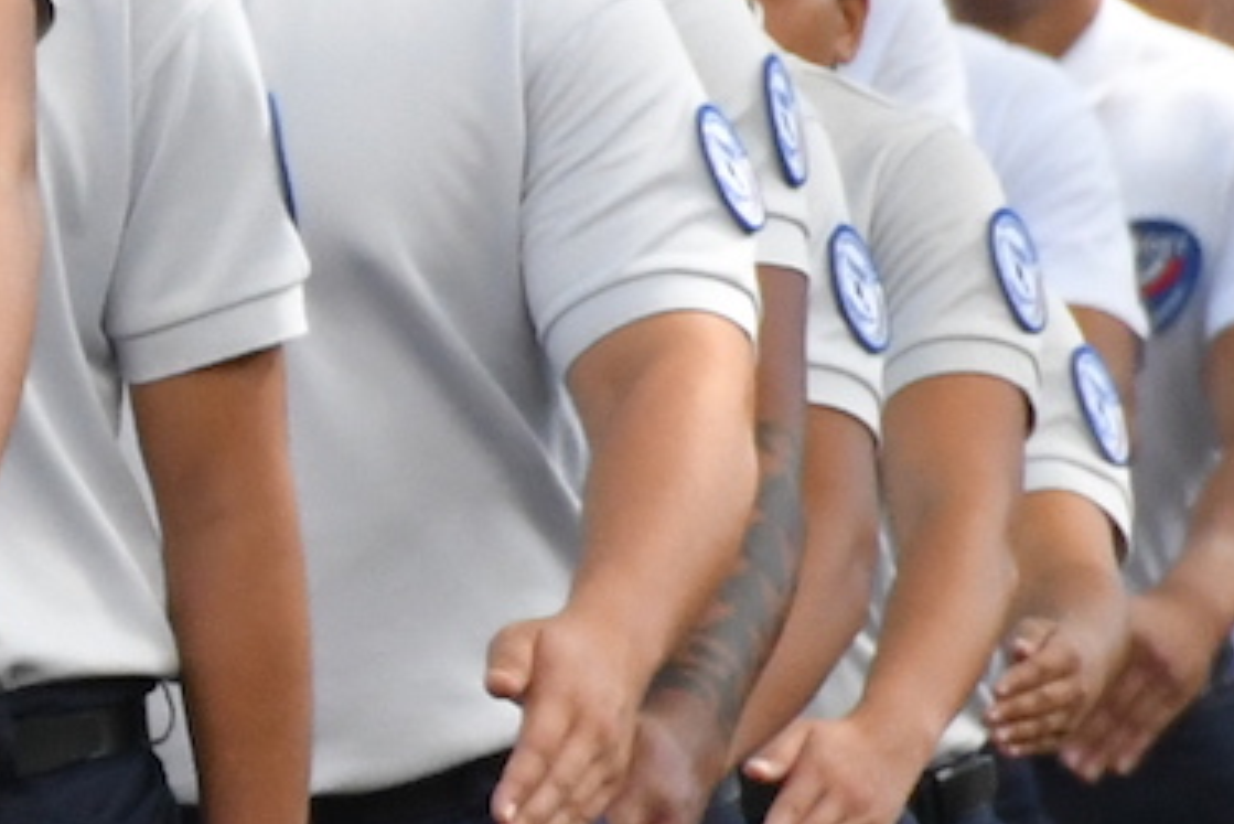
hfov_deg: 0.9
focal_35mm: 2314
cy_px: 256
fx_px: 79345
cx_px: -552
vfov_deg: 0.6
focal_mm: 230
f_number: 6.3
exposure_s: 1/1000
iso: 1600
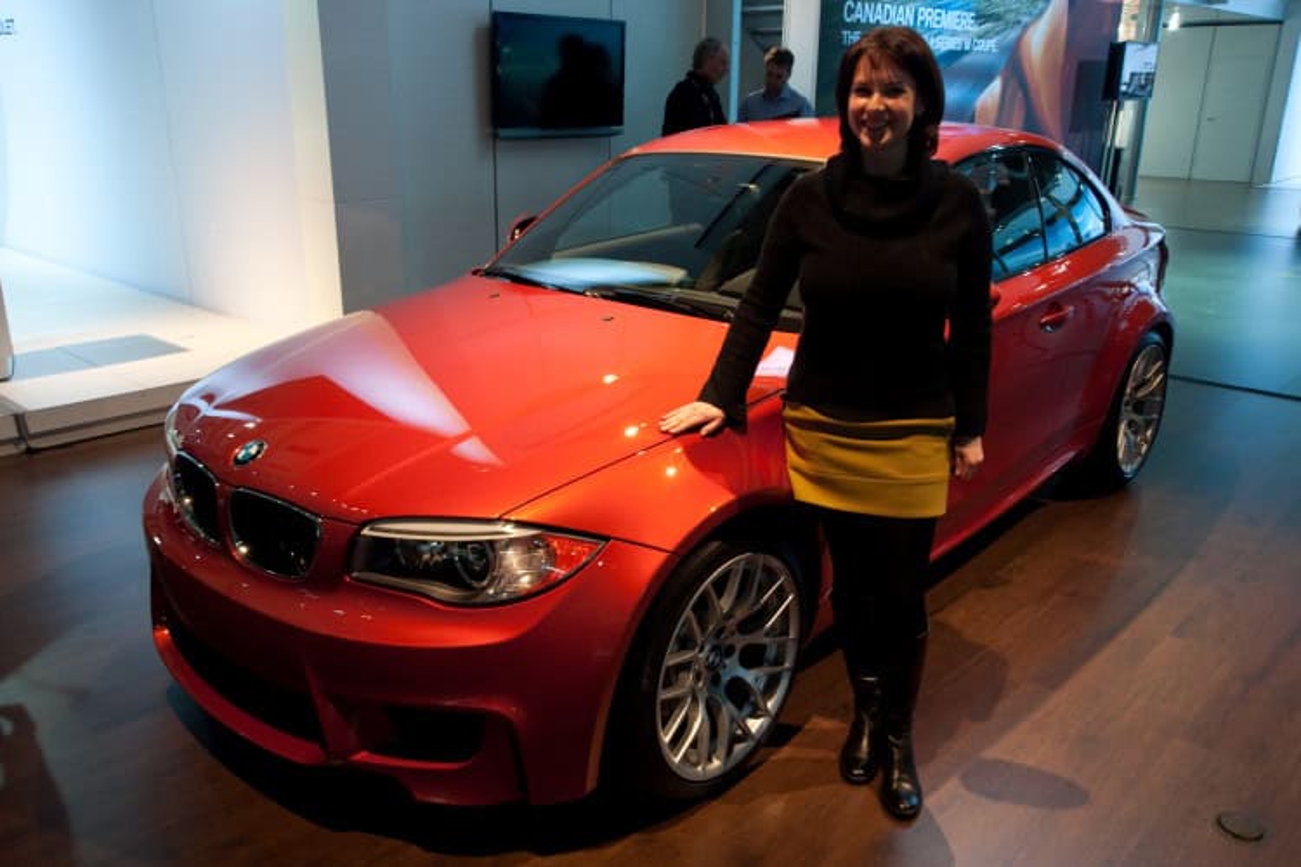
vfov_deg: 43.6
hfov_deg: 61.9
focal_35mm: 30
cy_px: 434
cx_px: 650
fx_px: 1084
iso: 400
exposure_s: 1/25
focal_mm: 20
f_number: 6.3
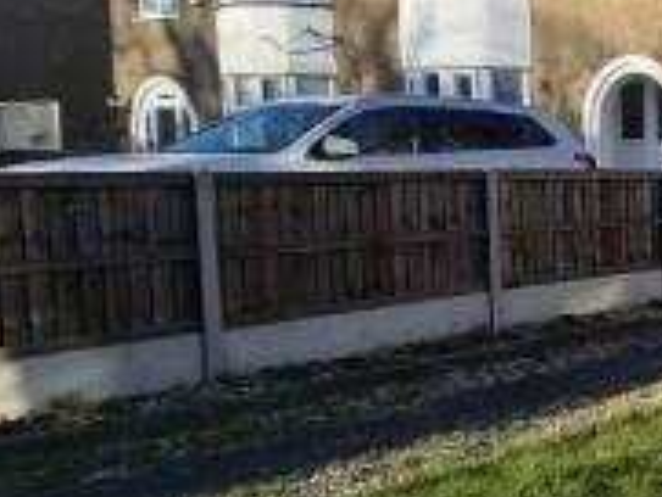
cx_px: 1039
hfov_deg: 26.6
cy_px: 230
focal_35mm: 46
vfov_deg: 31.5
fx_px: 880
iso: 50
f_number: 2.2
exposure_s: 1/1912
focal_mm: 2.2
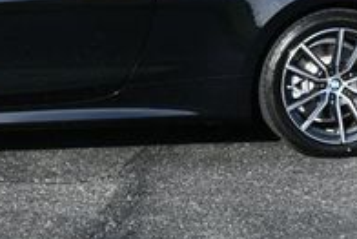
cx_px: 4
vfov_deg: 9.3
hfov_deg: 14.0
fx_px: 1429
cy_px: -133
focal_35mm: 144
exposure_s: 1/200
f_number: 7.1
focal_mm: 22
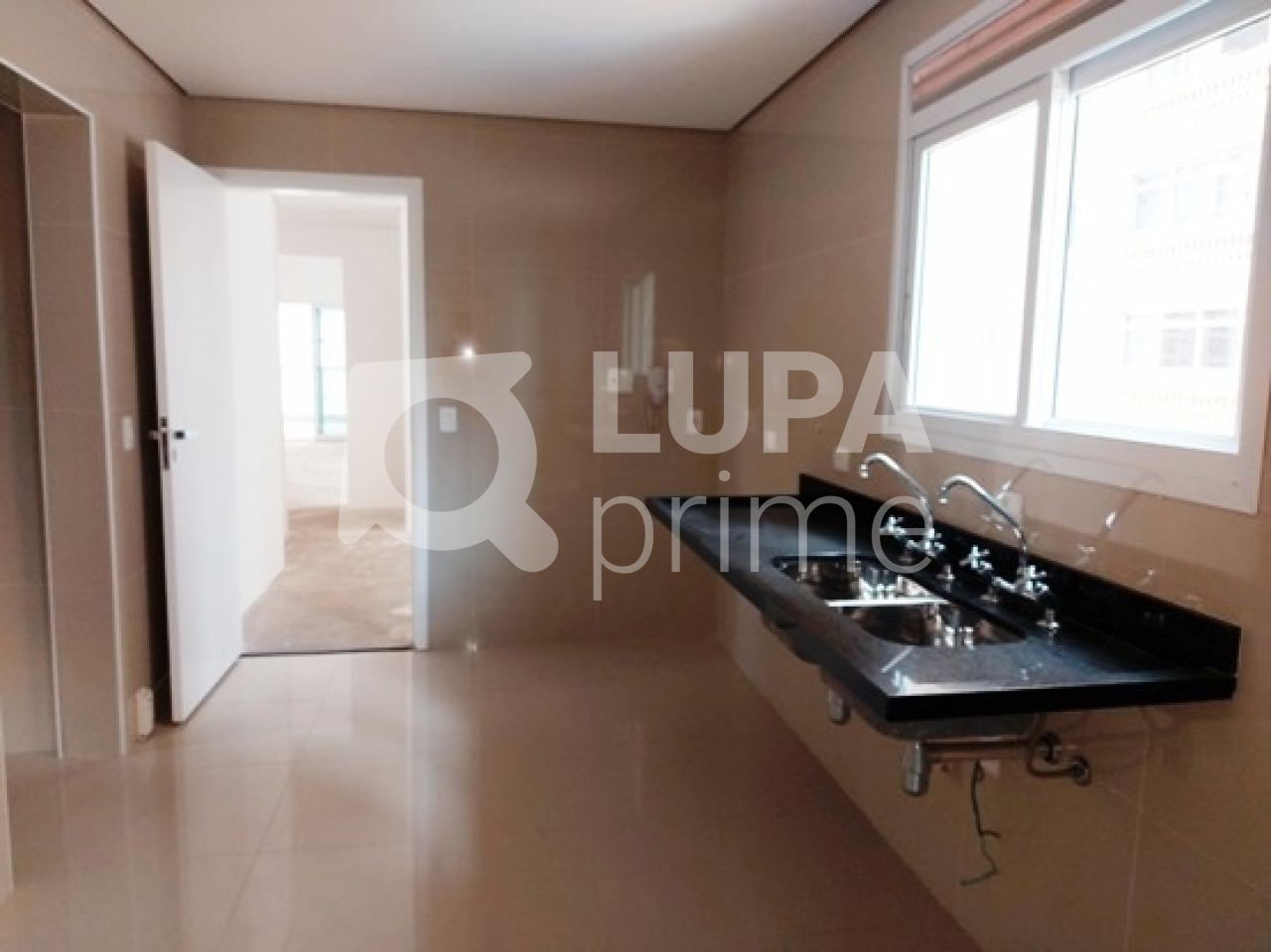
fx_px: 881
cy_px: 476
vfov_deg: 56.8
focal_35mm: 24
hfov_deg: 71.6
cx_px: 636
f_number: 1.8
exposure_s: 1/60
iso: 80
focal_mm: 5.23
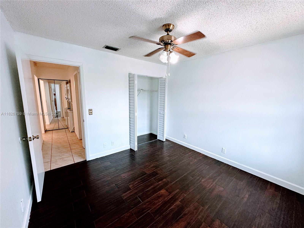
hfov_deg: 102.1
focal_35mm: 14
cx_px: 152
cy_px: 114
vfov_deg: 85.7
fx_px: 123
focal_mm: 2.22
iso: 200
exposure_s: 1/120
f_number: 2.2
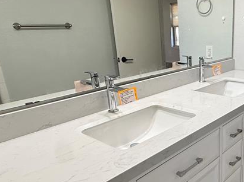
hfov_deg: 49.4
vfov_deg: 40.5
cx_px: 198
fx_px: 247
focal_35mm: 35
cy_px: 108
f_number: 2.2
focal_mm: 2.22
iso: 160
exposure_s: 1/120
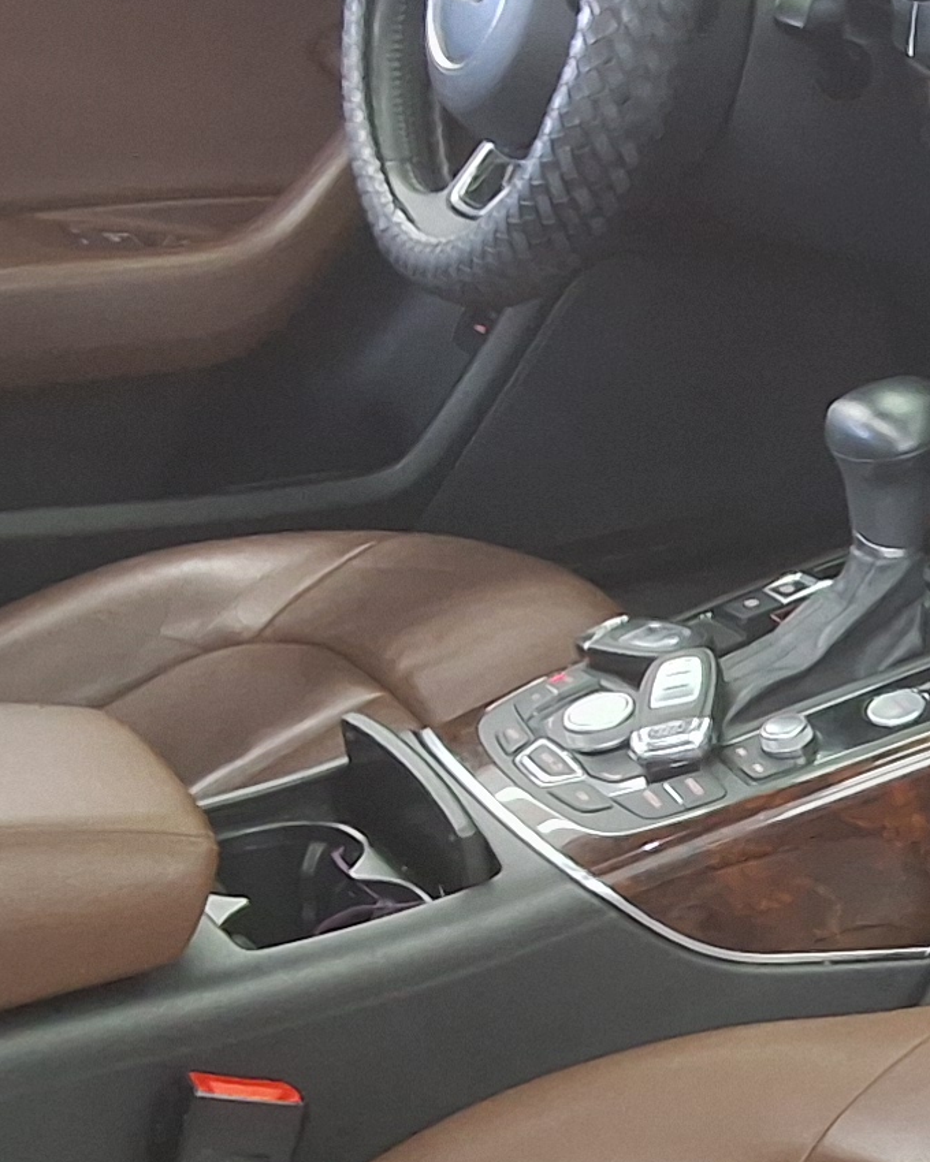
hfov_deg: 12.9
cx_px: 1830
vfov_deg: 18.2
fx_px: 3613
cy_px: 842
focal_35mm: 105
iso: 80
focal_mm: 2.91
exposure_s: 1/40
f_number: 1.9
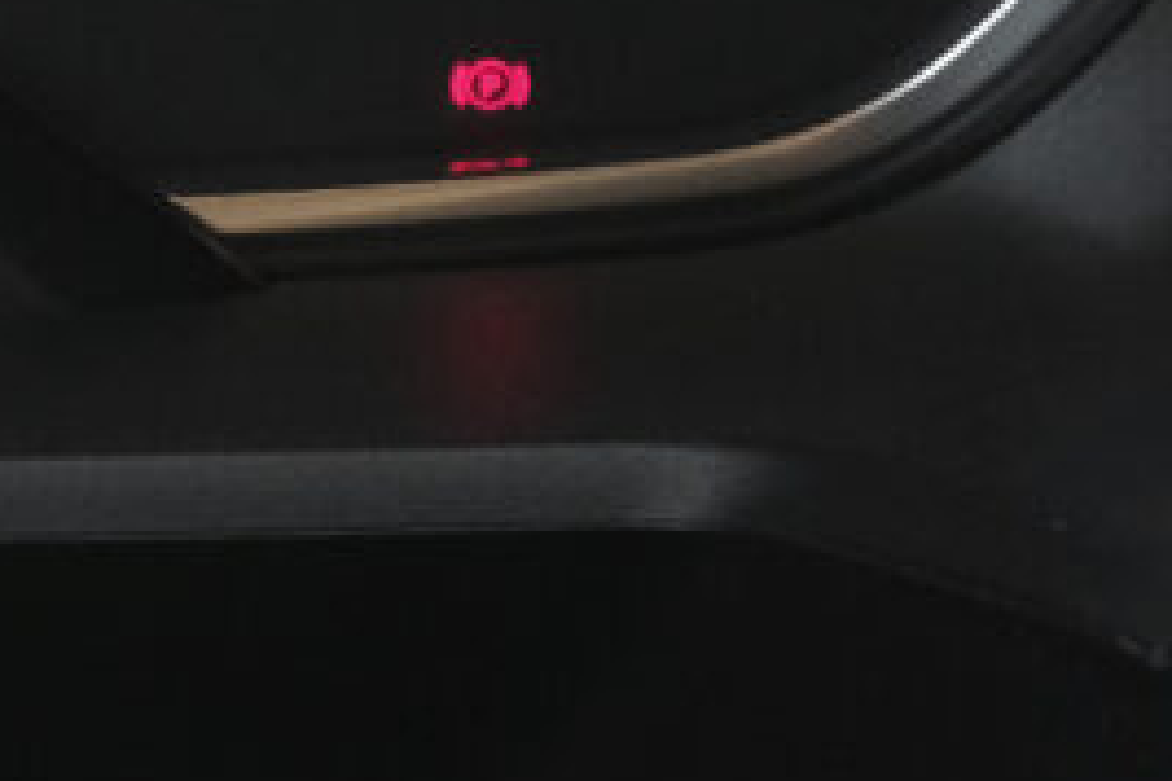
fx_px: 4753
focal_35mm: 146
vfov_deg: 9.3
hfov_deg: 13.1
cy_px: -182
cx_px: -689
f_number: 8
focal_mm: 25.6
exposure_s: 1/250
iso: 2000
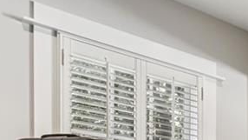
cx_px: 424
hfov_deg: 23.0
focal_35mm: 60
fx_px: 395
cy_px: 223
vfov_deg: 17.5
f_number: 8
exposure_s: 1/20
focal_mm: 16
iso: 800
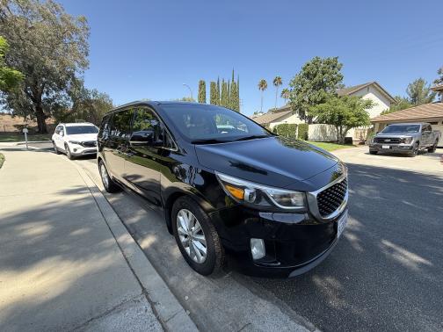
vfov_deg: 85.7
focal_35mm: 14
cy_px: 166
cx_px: 222
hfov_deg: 102.1
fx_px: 179
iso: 64
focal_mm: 2.22
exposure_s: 1/686
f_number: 2.2
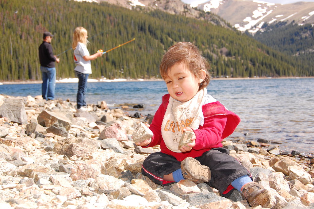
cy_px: 104
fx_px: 497
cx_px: 157
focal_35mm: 57
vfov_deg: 23.7
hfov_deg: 35.1
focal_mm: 38
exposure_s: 1/500
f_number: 9
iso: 400
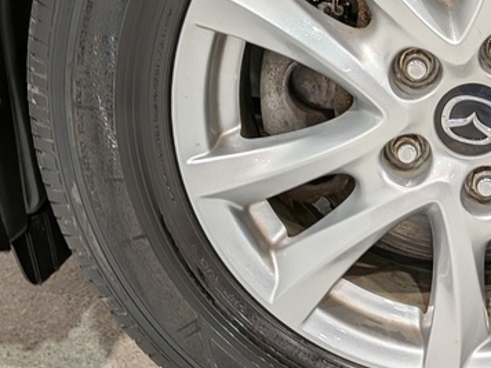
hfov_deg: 27.0
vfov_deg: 21.2
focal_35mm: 69
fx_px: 979
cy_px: 109
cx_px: 462
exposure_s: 1/178
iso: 29
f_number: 1.7
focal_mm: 4.53
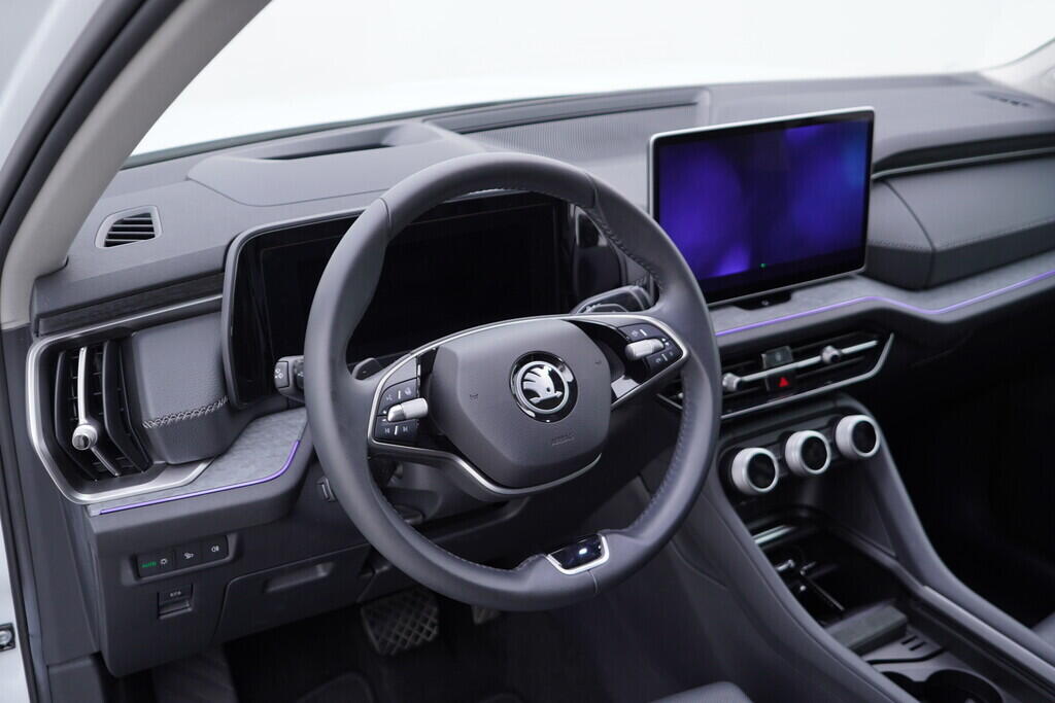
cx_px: 528
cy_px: 352
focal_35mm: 36
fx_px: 1055
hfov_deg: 53.1
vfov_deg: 36.9
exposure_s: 1/40
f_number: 2.8
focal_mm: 24
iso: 125
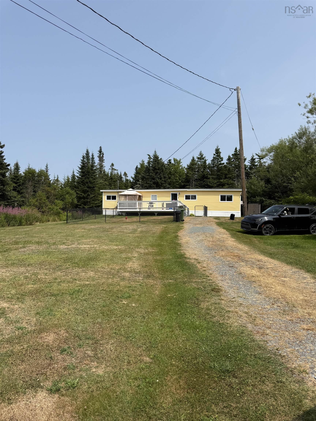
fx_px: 292
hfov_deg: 56.8
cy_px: 210
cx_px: 158
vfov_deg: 71.6
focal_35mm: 24
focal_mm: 6.76
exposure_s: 1/5714
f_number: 1.78
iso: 80
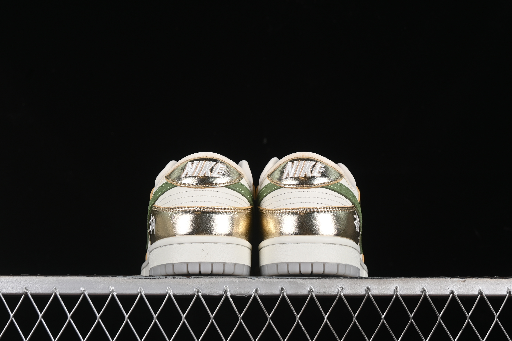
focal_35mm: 75
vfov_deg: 18.2
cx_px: 256
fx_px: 1067
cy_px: 170
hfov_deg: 27.0
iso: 160
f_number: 8
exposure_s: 1/80
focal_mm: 50
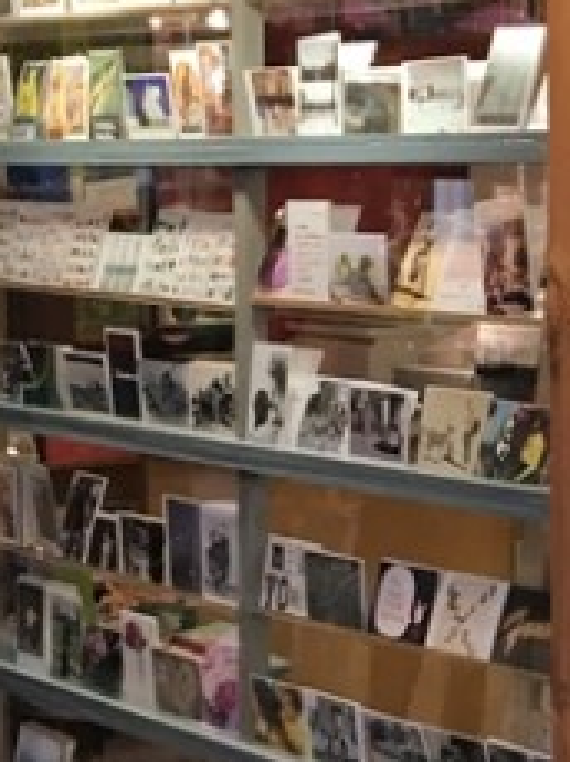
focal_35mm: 97
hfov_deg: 13.8
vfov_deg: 20.2
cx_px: 974
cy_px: 305
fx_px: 2134
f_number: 2.2
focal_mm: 4.15
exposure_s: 1/30
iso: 64
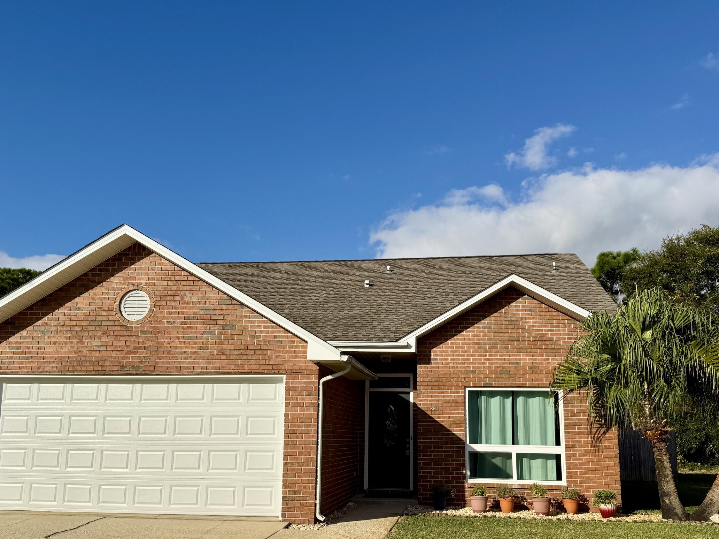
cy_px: 331
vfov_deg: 43.9
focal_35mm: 32
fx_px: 665
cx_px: 365
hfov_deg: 56.8
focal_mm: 6.76
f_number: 1.78
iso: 80
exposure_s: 1/8130
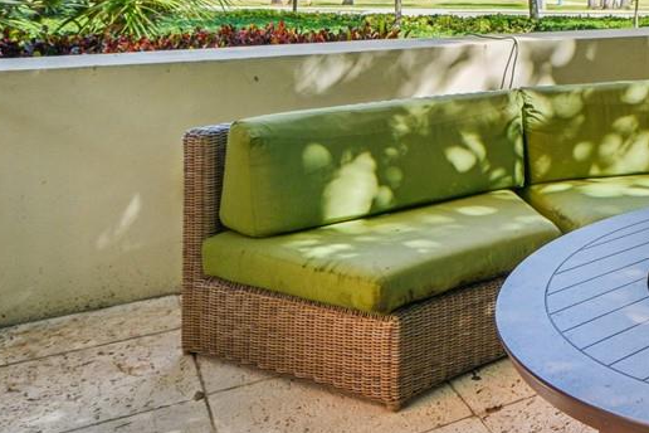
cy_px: -20
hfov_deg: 34.5
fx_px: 829
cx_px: 774
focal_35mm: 46
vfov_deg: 27.3
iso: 200
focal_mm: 14
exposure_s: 1/100
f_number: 8
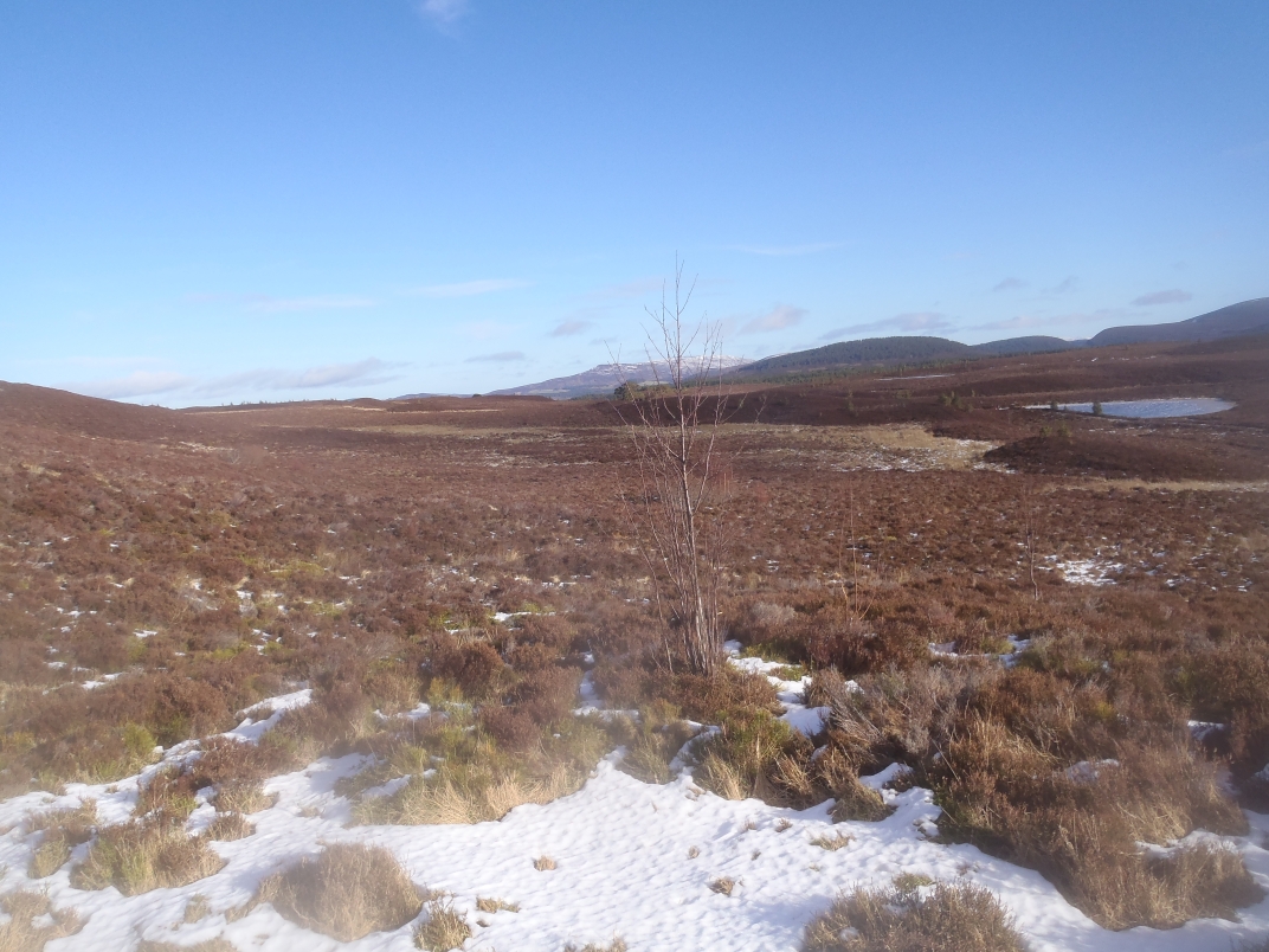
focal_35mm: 28
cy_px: 476
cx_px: 634
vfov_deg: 49.7
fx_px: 1026
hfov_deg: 63.4
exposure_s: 1/500
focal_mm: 5
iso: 80
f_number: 4.5
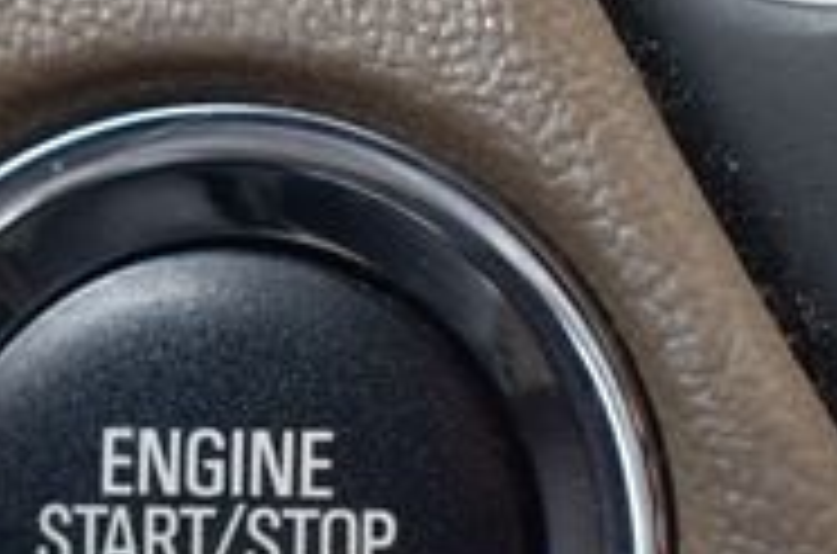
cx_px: 356
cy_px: 491
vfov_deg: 6.6
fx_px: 4800
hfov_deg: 10.0
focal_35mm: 207
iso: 400
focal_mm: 40
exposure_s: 1/20
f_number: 6.3
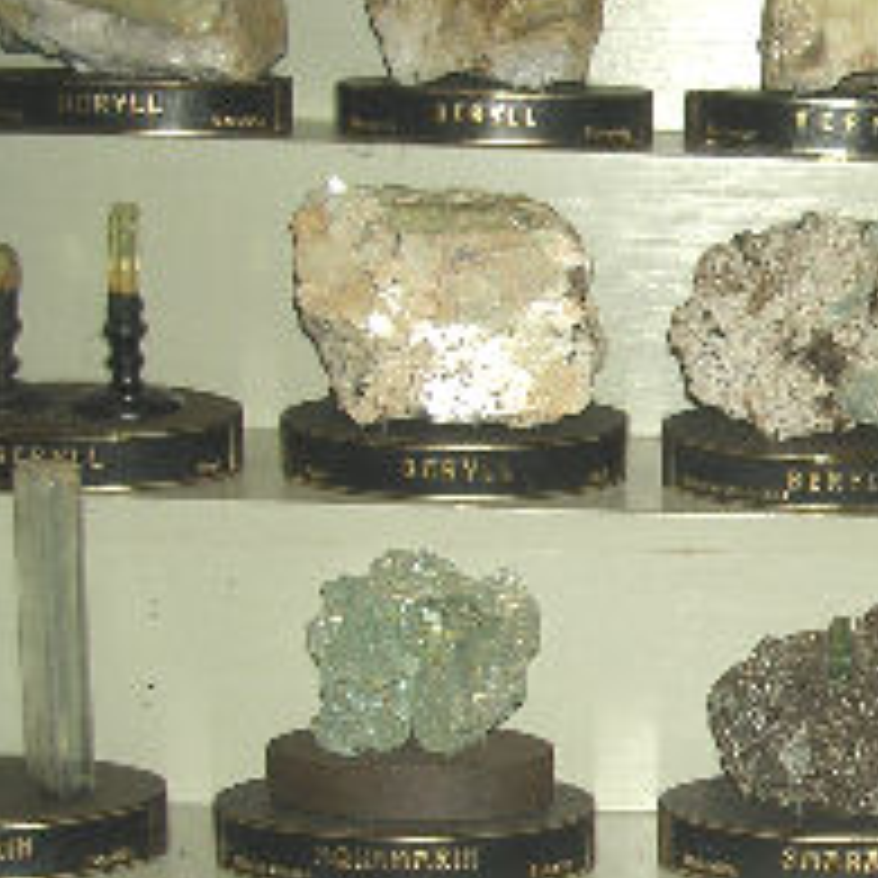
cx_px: 1139
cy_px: 450
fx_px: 2525
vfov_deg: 19.7
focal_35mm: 88
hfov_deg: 18.4
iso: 50
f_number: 2.8
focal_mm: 5.8
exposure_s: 1/60.1
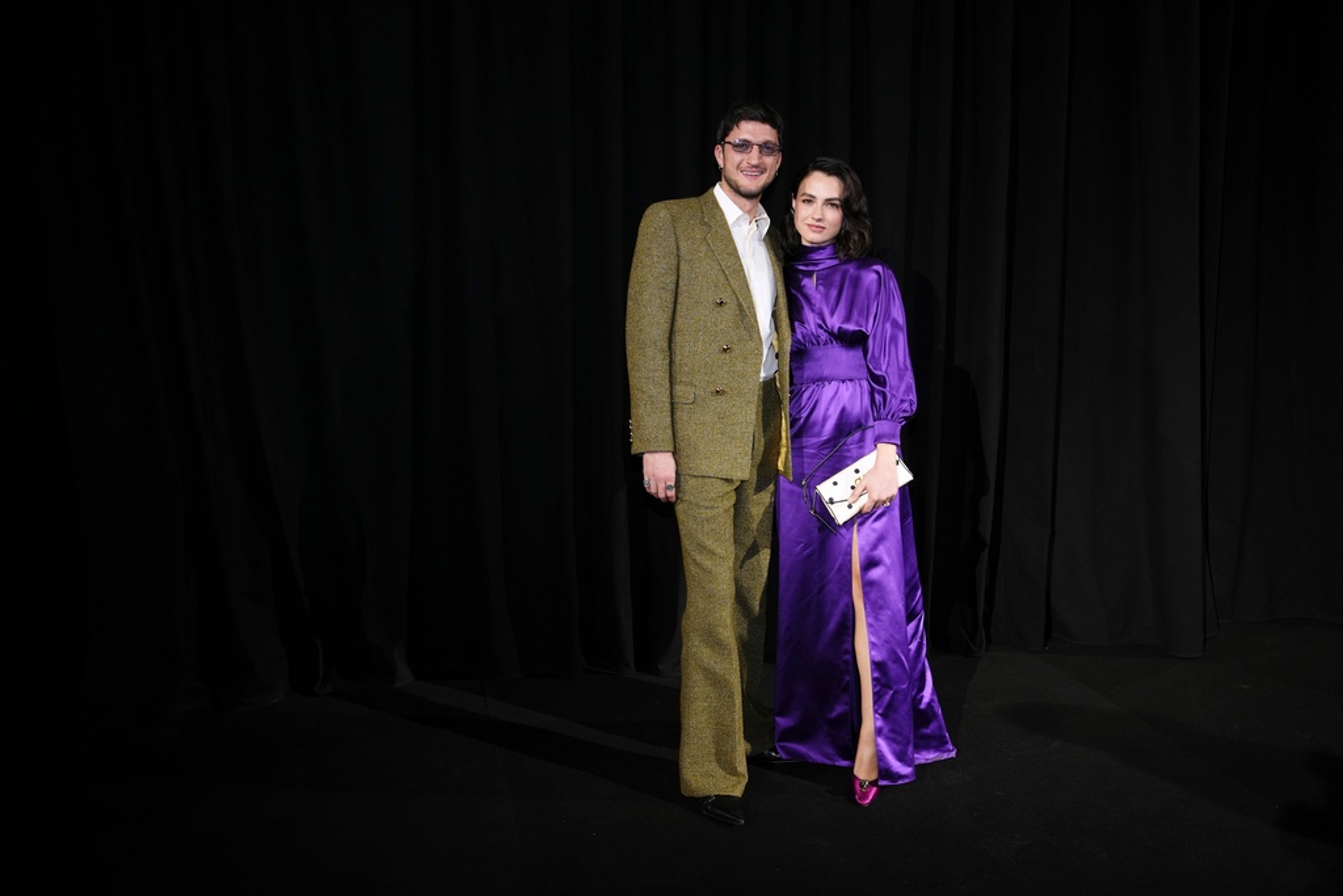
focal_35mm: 29
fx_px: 1082
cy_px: 448
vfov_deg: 45.0
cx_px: 672
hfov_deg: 63.7
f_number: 2.8
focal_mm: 29
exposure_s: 1/160
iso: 640
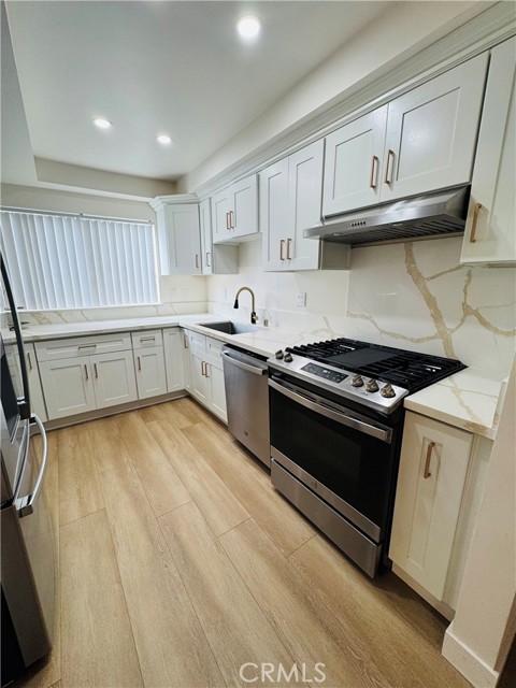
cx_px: 258
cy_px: 344
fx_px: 278
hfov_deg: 85.7
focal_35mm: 14
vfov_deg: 102.1
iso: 100
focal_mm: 2.22
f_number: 2.2
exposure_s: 1/120
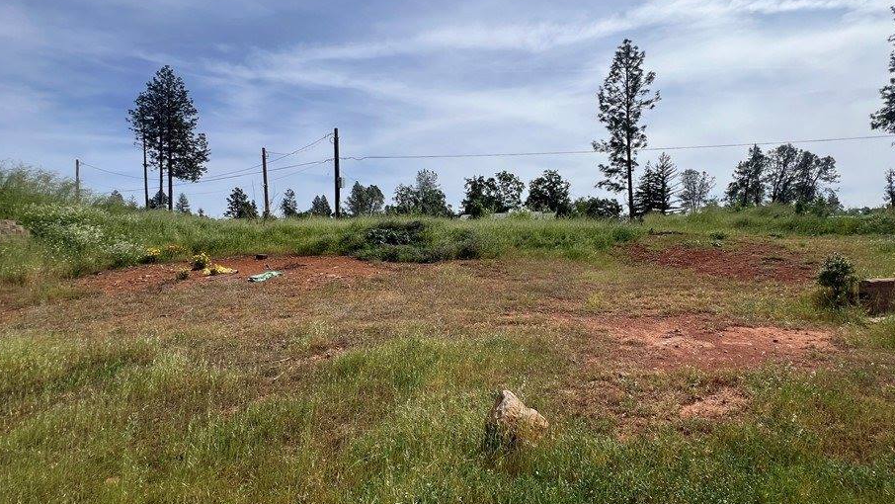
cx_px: 480
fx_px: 380
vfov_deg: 67.1
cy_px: 239
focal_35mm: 16
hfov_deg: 99.2
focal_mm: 1.57
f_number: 1.8
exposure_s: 1/2950
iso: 32
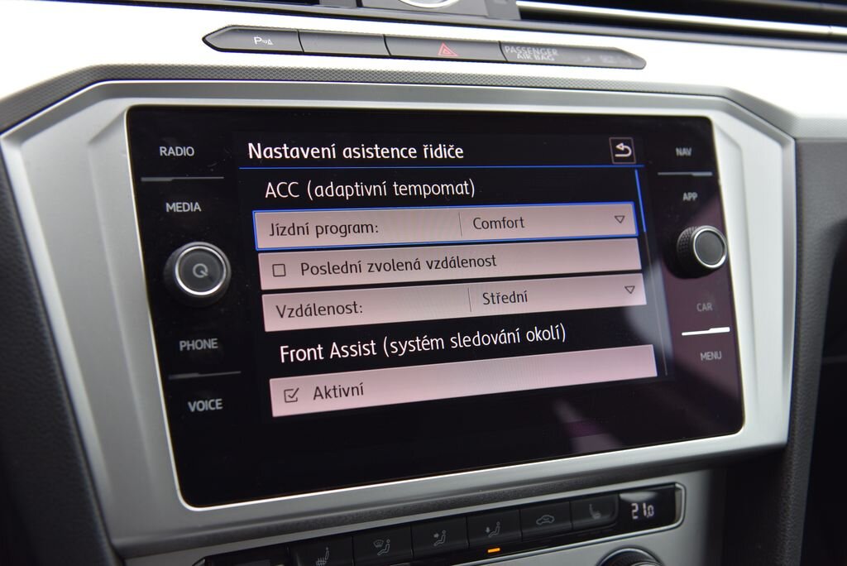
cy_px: 283
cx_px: 424
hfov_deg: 48.4
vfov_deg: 33.4
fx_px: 942
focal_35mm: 40
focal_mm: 40
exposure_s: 1/80
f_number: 4.5
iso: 500
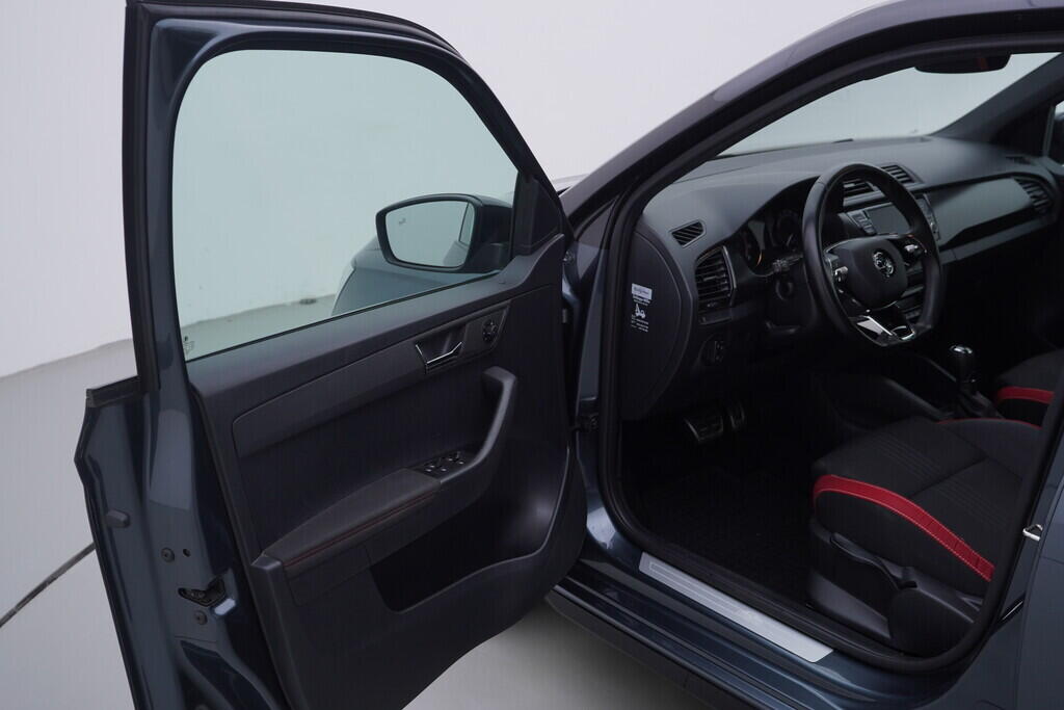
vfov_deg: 36.9
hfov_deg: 53.1
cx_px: 532
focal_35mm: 36
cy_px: 355
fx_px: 1064
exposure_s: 1/80
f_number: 4
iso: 125
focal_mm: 24
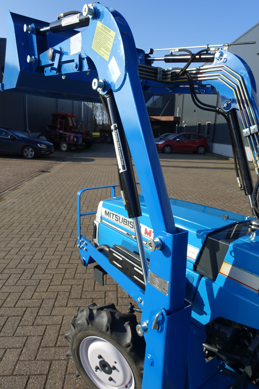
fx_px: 259
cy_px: 194
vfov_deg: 73.7
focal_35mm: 24
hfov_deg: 53.1
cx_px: 130
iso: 125
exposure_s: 1/400
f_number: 5.6
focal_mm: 8.8
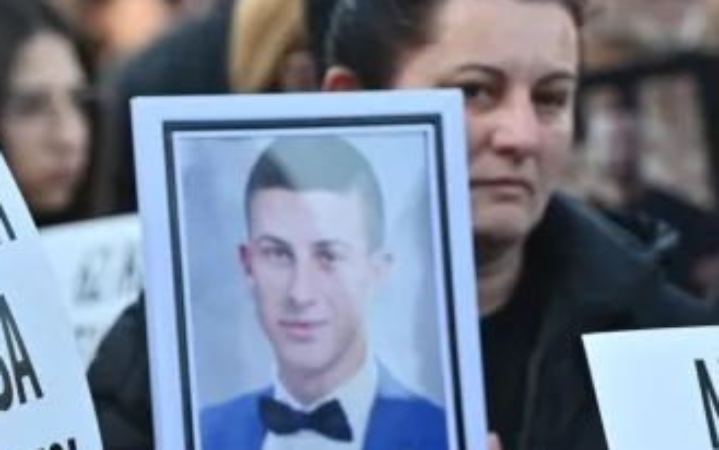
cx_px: -2
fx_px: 8077
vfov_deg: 3.2
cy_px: 90
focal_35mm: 412
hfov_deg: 5.1
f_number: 4
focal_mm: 175
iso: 400
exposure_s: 1/1000
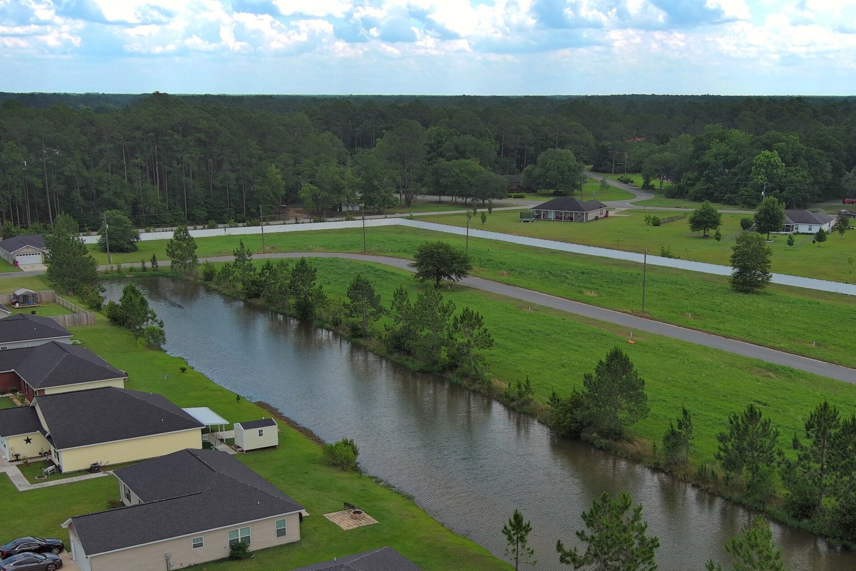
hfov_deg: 41.8
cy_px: 435
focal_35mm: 47
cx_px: 481
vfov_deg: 28.2
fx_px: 1118
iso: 100
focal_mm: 10.57
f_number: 2.8
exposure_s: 1/900
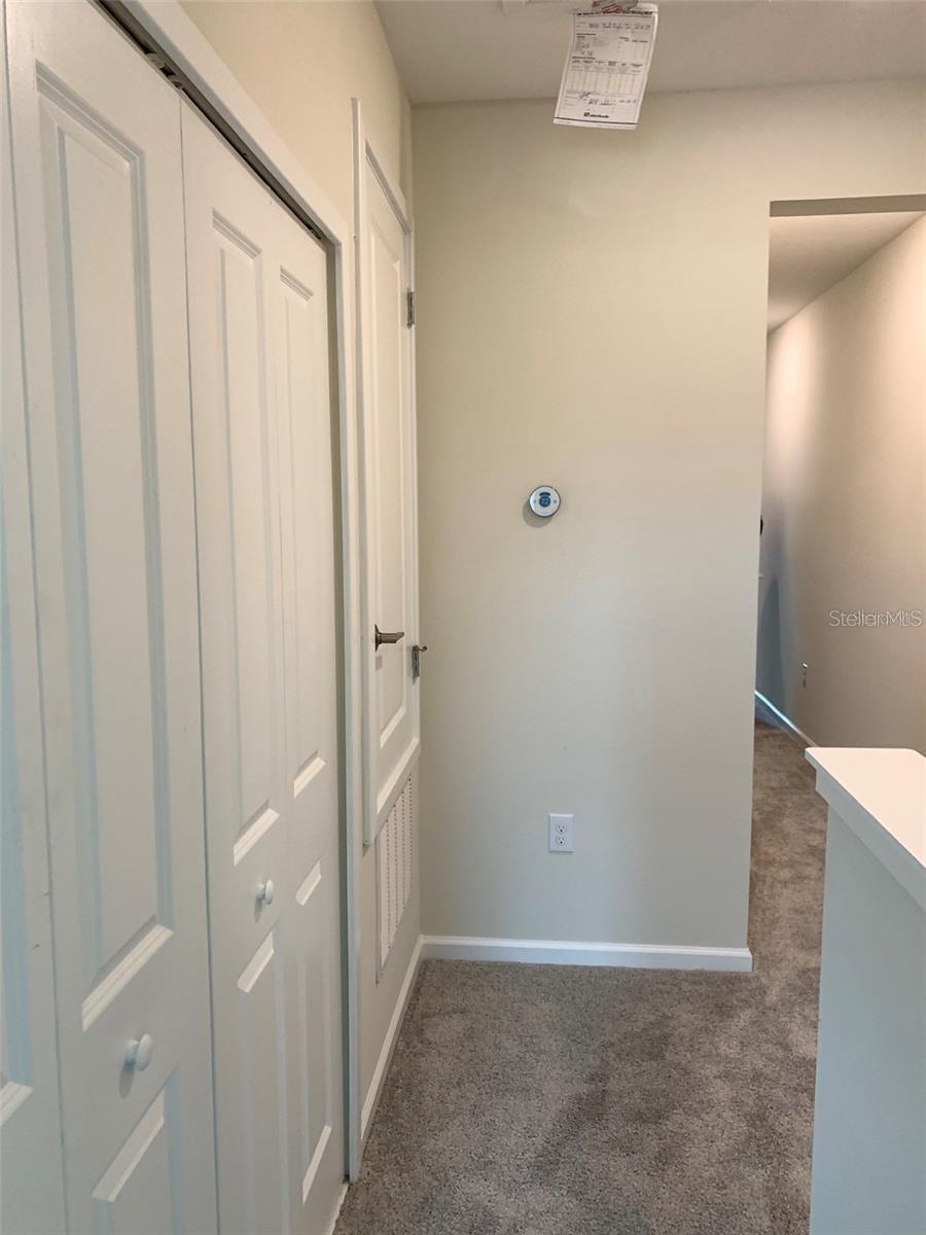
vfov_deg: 67.3
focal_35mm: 26
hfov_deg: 53.1
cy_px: 618
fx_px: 927
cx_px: 463
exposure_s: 1/60
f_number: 1.8
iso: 100
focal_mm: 4.25
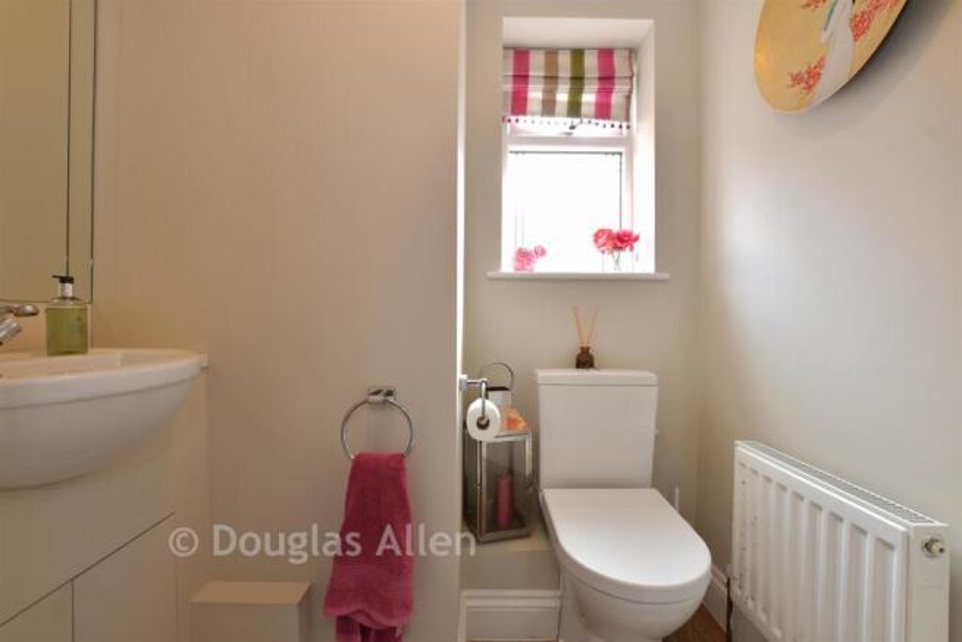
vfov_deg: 77.4
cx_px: 481
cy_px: 321
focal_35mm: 15
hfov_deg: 100.4
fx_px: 401
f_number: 8
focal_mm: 10
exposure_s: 1/1.3
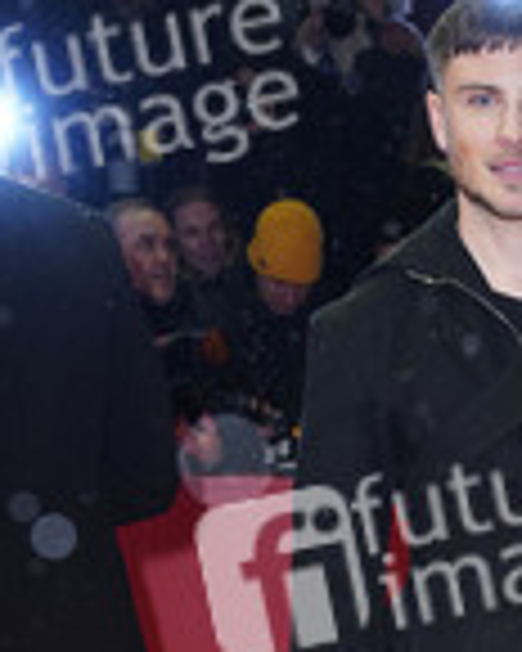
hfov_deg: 14.2
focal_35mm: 106
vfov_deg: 17.3
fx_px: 2047
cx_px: 558
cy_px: 778
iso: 800
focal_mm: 41
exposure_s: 1/160
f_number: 5.6
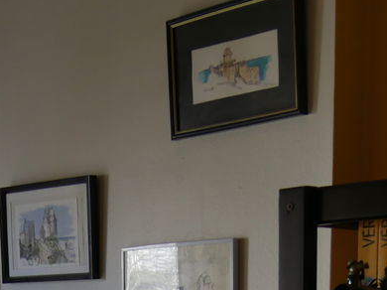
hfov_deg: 16.7
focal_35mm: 115
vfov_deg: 11.6
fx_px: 1285
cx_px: -4
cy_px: 578
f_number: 3.5
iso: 200
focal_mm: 14
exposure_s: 1/60
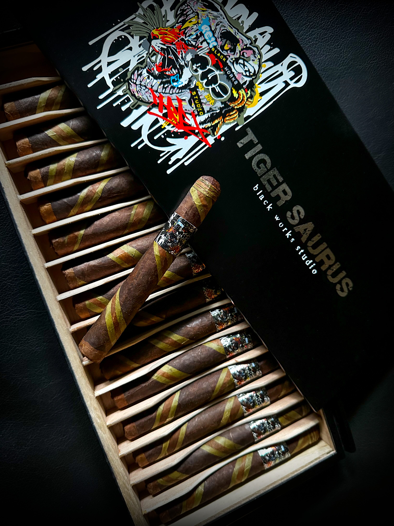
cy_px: 263
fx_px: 364
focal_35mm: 24
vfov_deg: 71.6
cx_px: 197
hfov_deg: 56.8
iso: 1000
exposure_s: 1/40
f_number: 1.78
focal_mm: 6.86
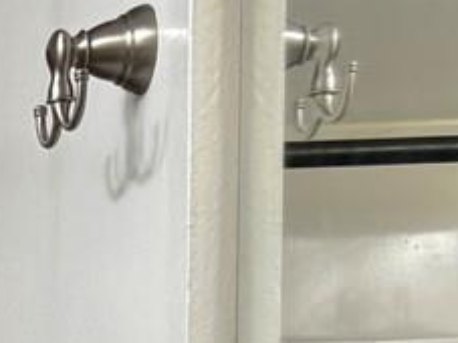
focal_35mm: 169
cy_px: 932
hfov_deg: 10.3
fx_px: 2235
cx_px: -593
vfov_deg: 7.9
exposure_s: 1/60
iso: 125
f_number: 1.78
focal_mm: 6.76
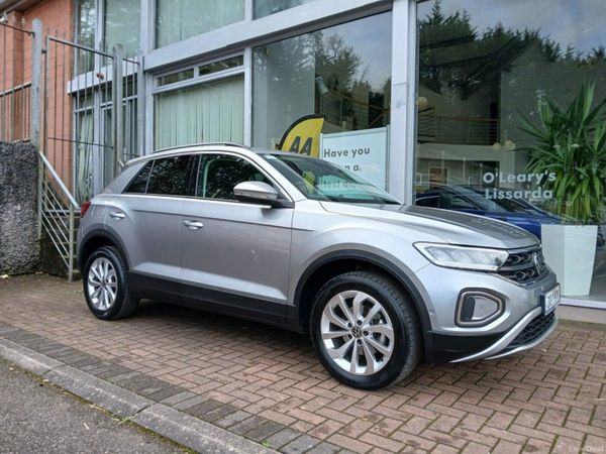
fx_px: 455
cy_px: 227
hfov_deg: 67.3
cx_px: 303
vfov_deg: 53.1
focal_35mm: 26
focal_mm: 3.98
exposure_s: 1/100
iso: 32
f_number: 1.8
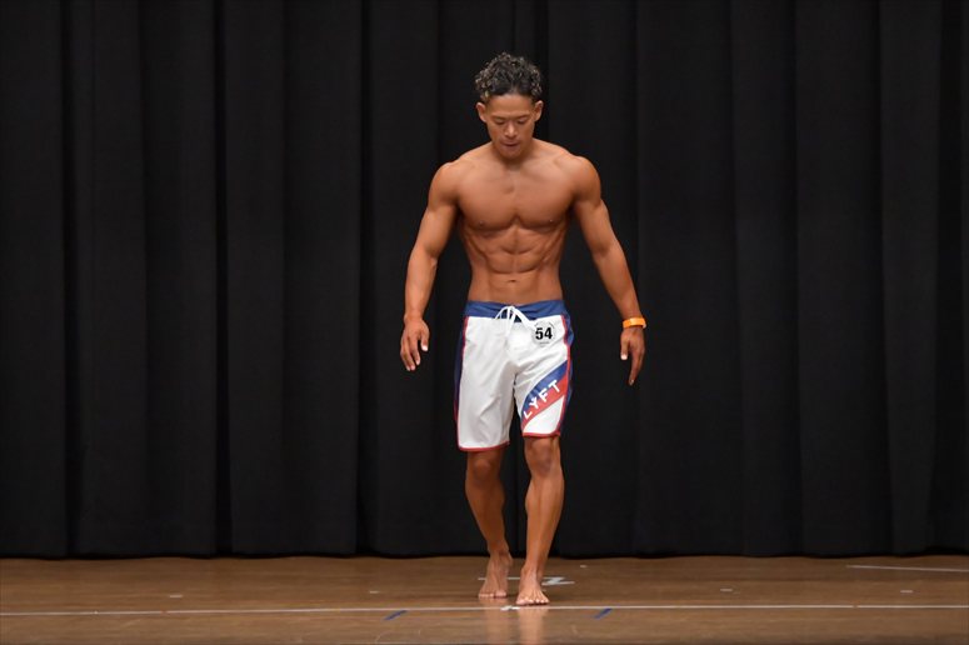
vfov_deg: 5.1
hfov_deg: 7.6
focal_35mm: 270
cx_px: 484
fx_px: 7264
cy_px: 322
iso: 6400
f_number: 5.6
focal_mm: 180
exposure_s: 1/400
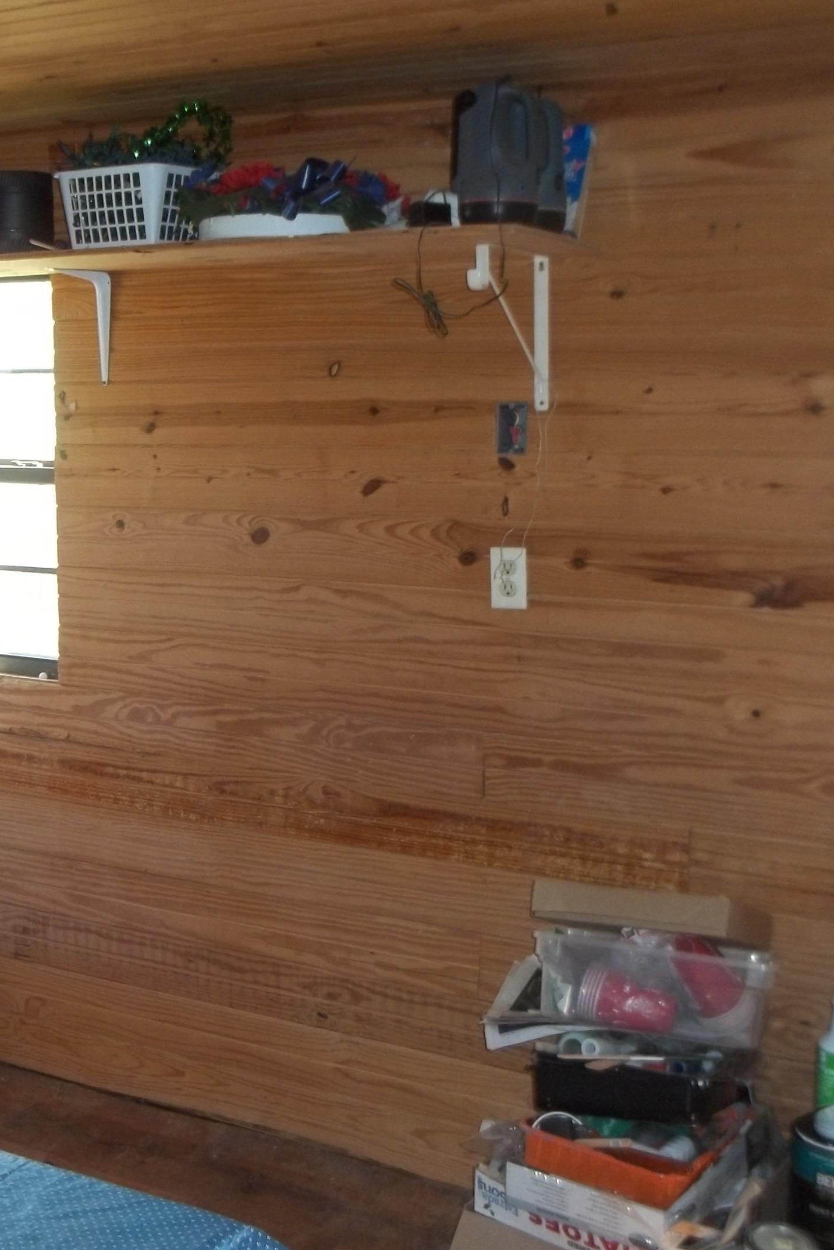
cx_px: 191
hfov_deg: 28.7
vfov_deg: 42.7
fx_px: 1598
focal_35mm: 46
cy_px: 627
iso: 160
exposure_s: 1/40
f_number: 3.3
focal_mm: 5.9
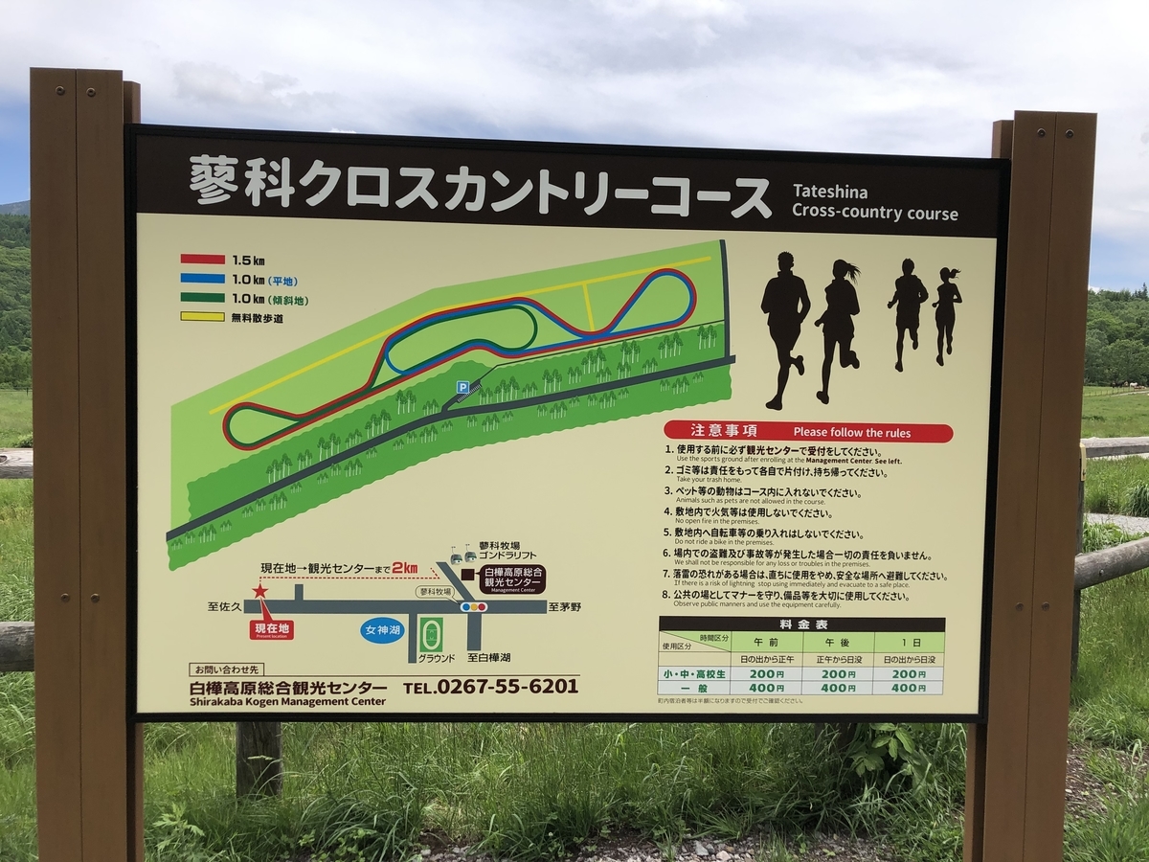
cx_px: 574
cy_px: 431
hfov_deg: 63.4
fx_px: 929
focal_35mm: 28
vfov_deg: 49.7
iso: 20
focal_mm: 3.99
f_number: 1.8
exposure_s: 1/1715
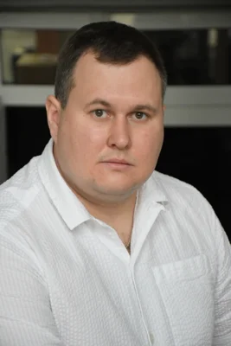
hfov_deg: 12.2
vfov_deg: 18.3
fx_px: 1077
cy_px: 173
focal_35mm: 112
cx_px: 116
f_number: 5
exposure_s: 1/80
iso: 2500
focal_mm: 75
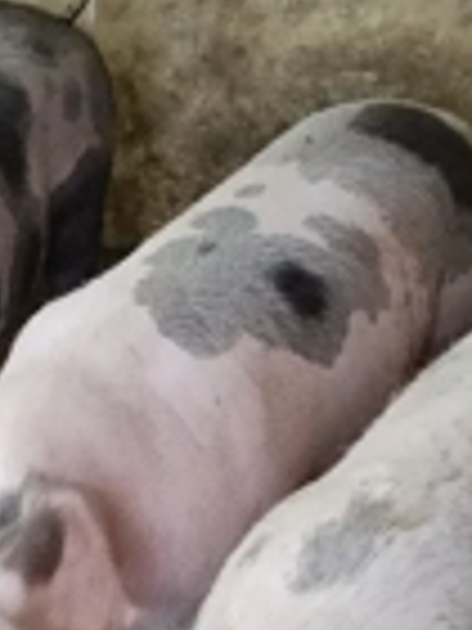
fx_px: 1400
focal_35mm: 77
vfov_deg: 25.1
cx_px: 94
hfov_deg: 19.0
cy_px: 446
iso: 1000
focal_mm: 3.98
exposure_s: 1/20
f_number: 1.8
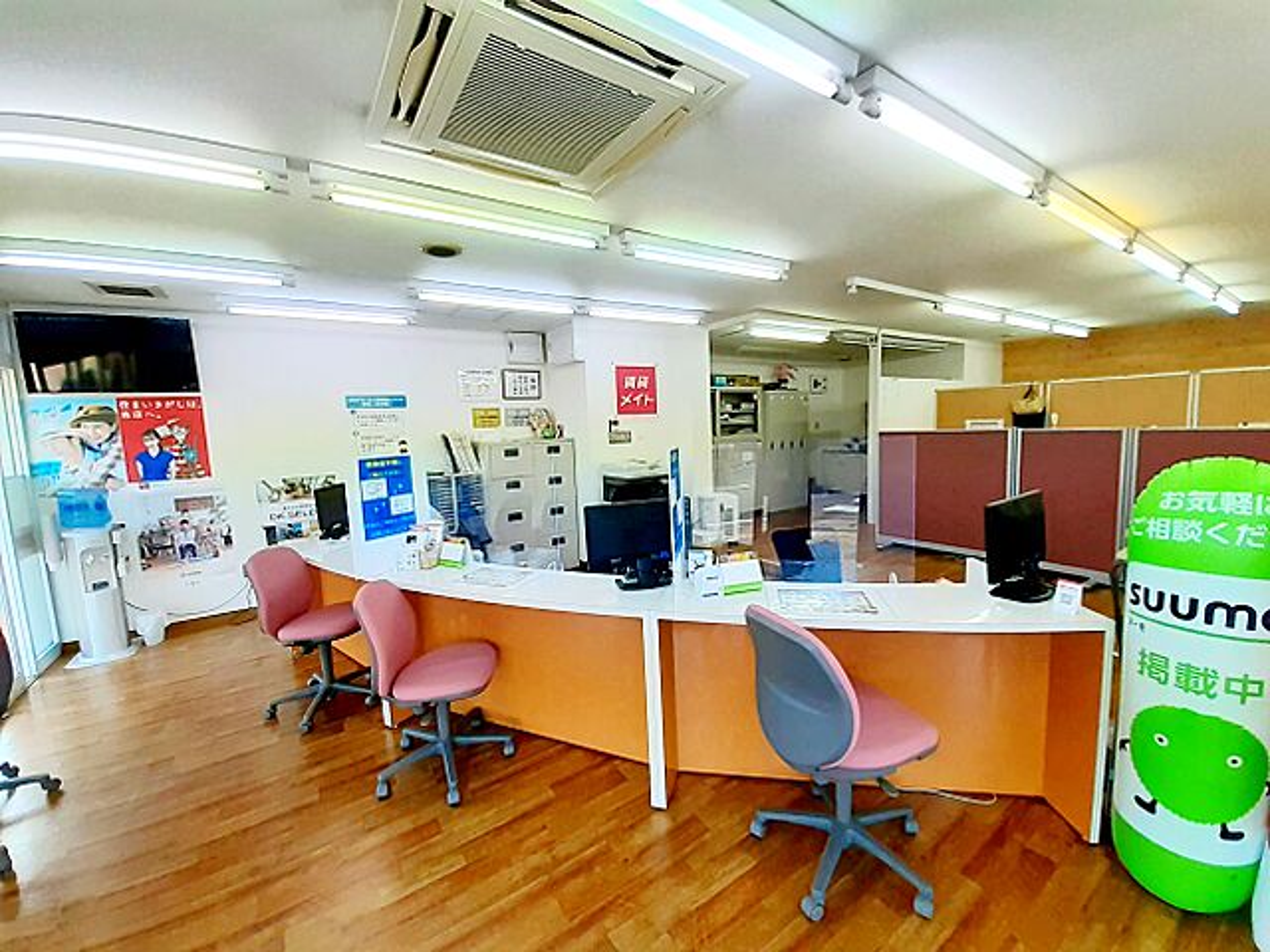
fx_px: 477
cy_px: 476
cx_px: 635
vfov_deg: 89.9
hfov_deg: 106.2
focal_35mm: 13
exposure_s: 1/120
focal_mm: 1.13
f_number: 2.2
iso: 80
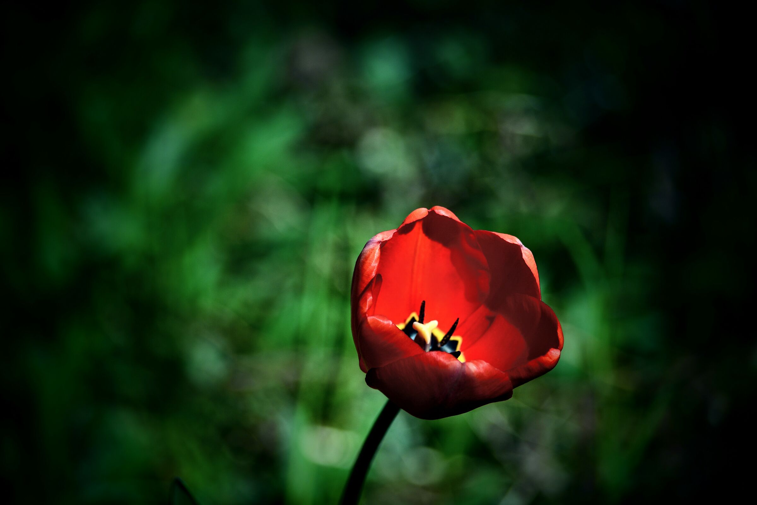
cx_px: 378
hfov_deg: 11.0
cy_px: 252
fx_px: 3942
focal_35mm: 188
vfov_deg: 7.3
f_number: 4.8
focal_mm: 125
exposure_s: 1/1250
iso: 160
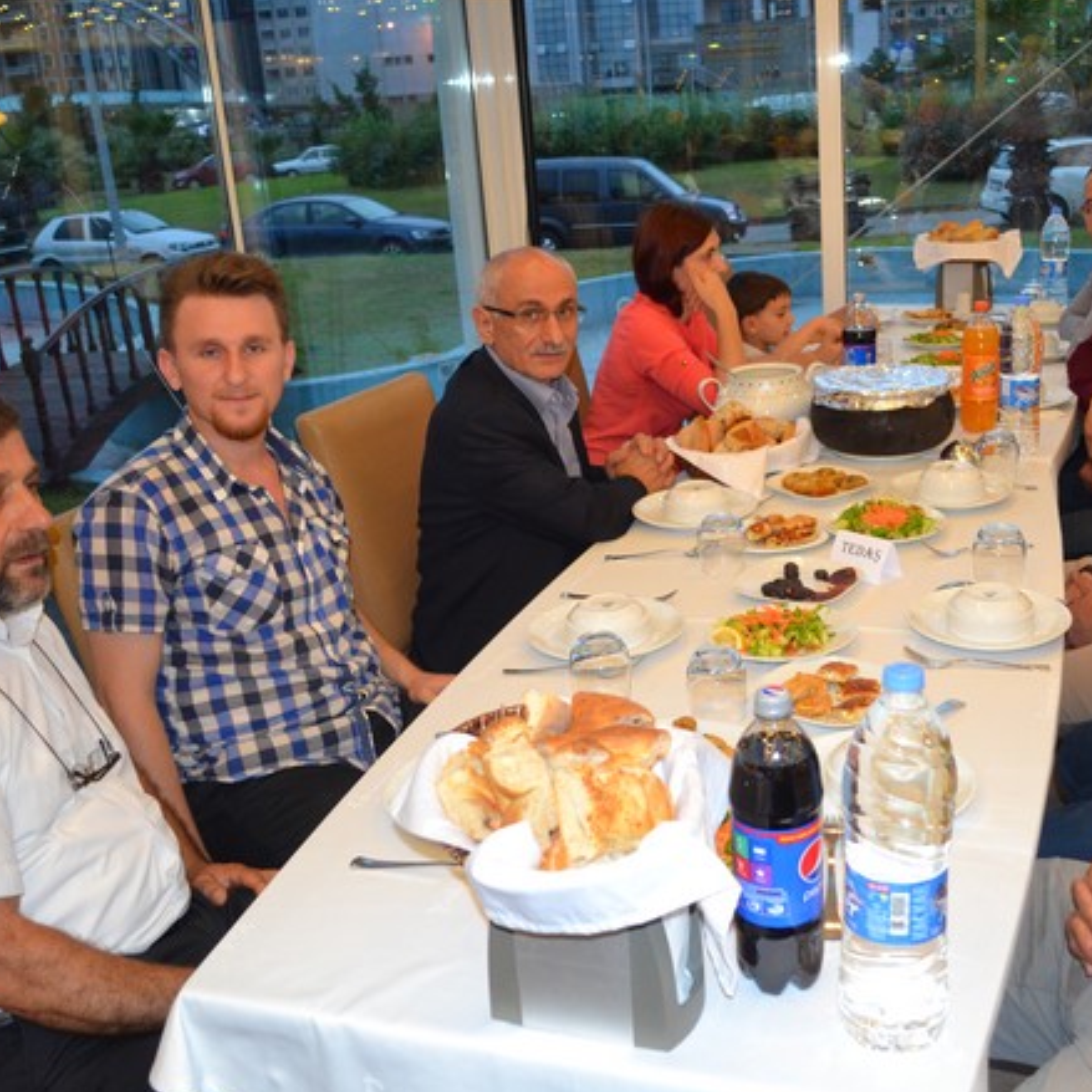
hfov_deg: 46.8
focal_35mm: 35
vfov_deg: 47.2
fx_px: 1249
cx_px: 679
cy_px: 548
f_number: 3.5
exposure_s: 1/60
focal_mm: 18
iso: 1000
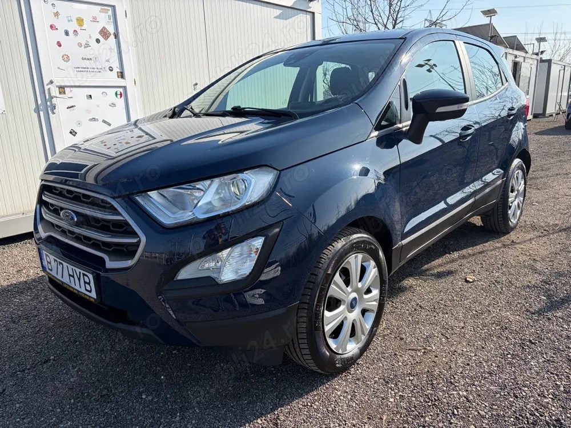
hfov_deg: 67.3
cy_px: 214
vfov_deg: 53.1
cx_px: 286
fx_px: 429
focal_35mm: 26
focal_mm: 5.96
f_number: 1.6
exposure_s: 1/1953
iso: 50
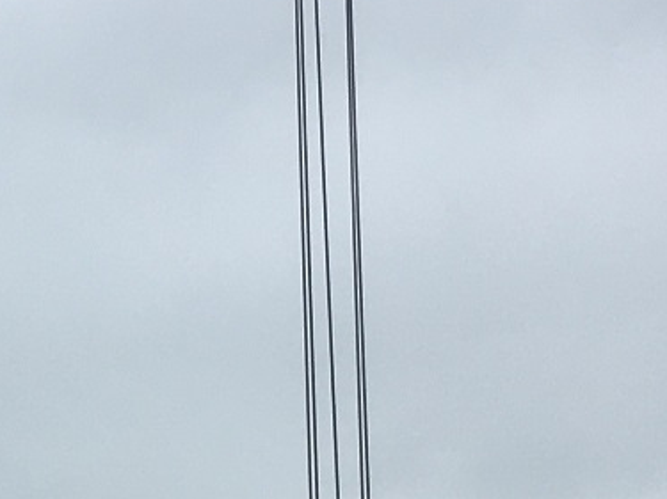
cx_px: -12
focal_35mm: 156
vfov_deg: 9.0
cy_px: 947
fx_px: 3005
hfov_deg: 12.5
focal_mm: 4.15
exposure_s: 1/444
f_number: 2.2
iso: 25
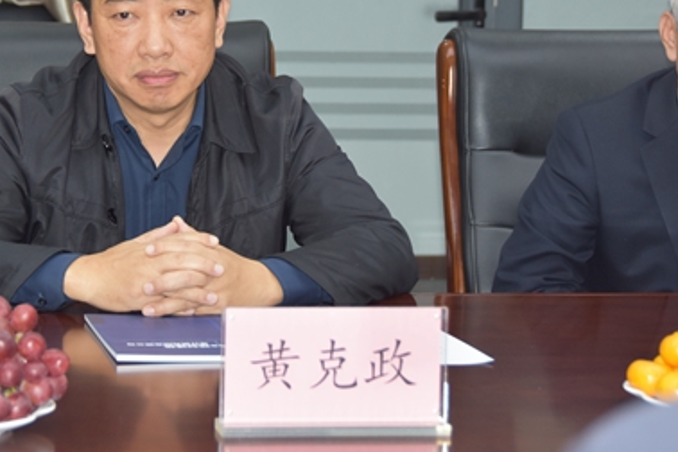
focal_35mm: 143
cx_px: 221
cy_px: 108
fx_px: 2693
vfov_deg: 9.6
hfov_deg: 14.3
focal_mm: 60
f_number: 4.8
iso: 720
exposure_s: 1/60
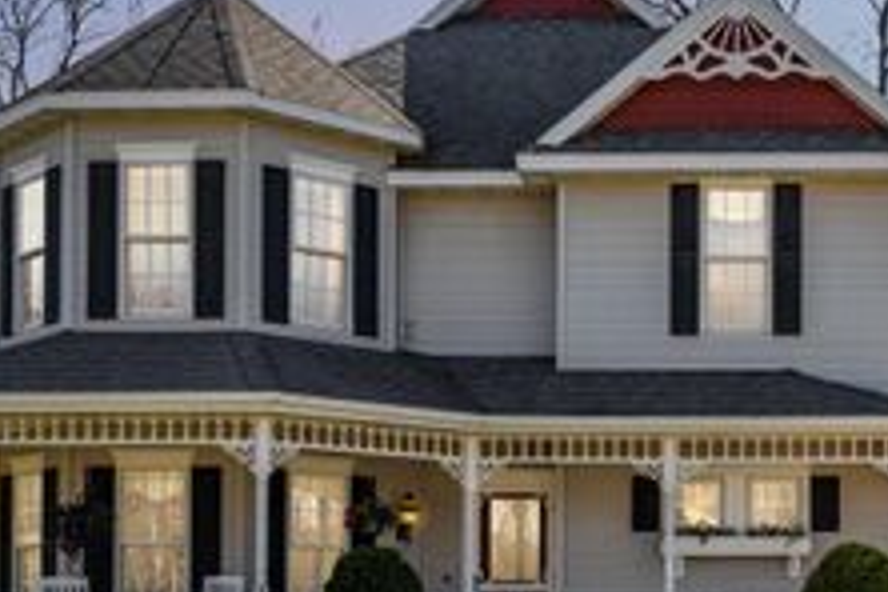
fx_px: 1776
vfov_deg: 18.8
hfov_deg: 27.5
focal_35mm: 72
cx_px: 704
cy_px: 446
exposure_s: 1/250
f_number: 10
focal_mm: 32
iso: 250
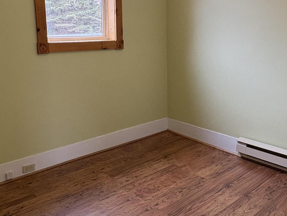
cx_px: 143
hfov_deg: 50.1
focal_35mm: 37
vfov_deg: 38.4
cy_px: 79
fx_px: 307
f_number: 2.2
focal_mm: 2.22
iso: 200
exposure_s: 1/60
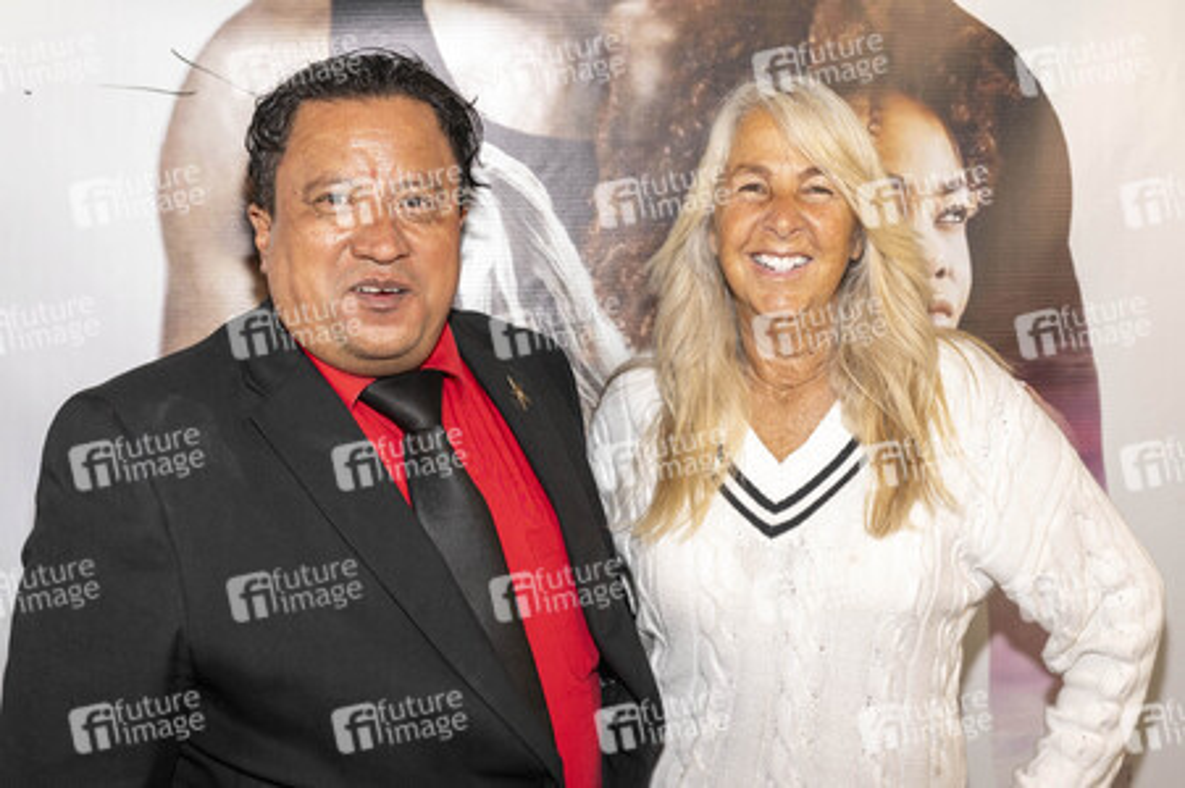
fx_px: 1480
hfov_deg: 43.6
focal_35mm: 45
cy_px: 394
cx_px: 592
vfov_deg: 29.8
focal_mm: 45
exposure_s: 1/200
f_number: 5.6
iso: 400
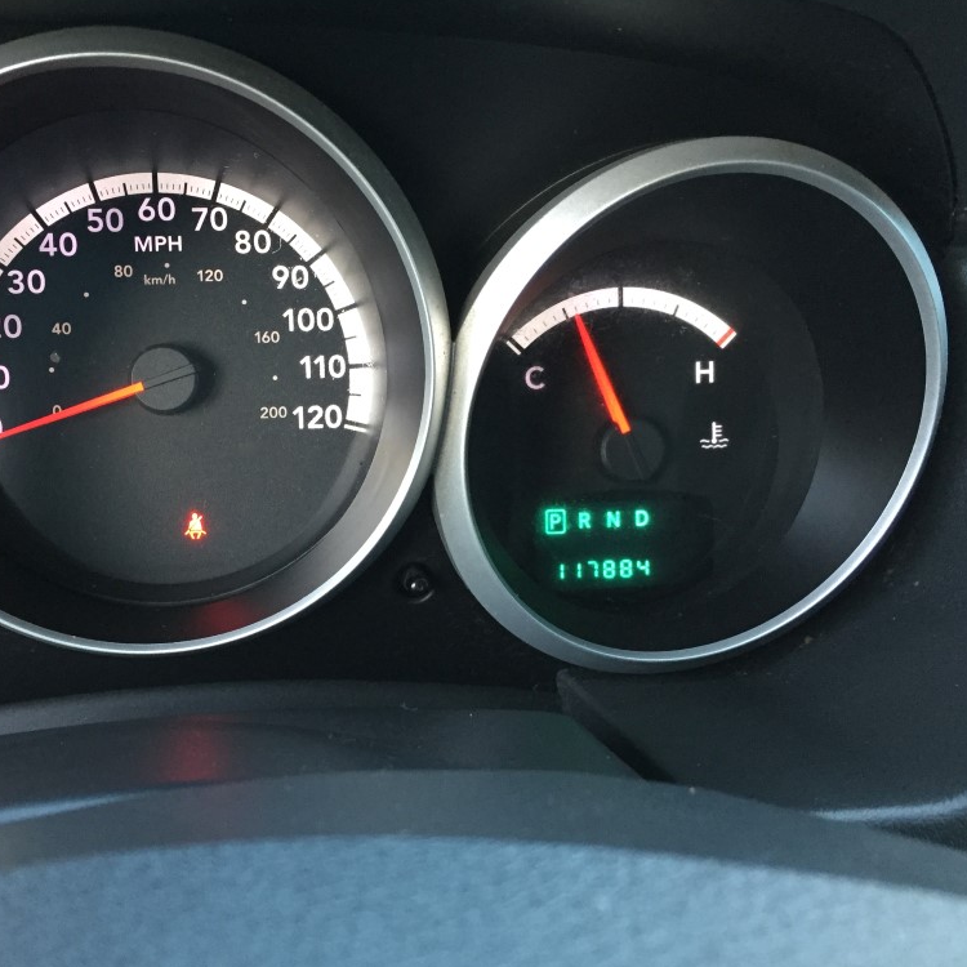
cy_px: 478
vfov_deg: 47.2
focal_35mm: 35
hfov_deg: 46.9
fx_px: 1106
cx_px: 376
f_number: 2.2
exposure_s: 1/30
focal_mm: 4.15
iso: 160
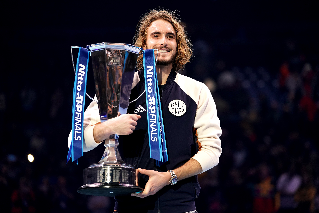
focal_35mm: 137
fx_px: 1214
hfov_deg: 15.0
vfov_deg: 10.0
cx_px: 160
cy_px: 106
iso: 2000
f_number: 3.2
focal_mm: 137
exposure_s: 1/1250
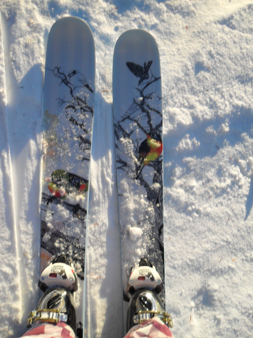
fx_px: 341
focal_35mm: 35
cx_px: 126
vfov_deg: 52.6
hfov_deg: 40.7
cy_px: 169
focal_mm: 6.2
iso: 100
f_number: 8.9
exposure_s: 1/90
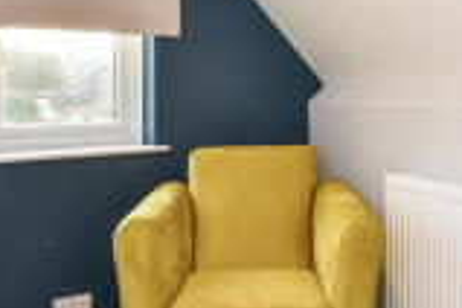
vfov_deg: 29.6
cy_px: 94
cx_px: 311
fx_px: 577
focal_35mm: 45
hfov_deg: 43.0
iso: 400
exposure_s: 1/25
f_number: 8
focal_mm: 15
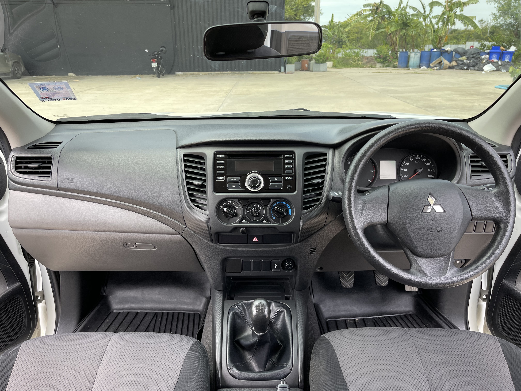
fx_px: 391
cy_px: 196
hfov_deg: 67.3
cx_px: 260
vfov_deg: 53.1
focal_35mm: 26
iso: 32
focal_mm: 5.1
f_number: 1.6
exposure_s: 1/399
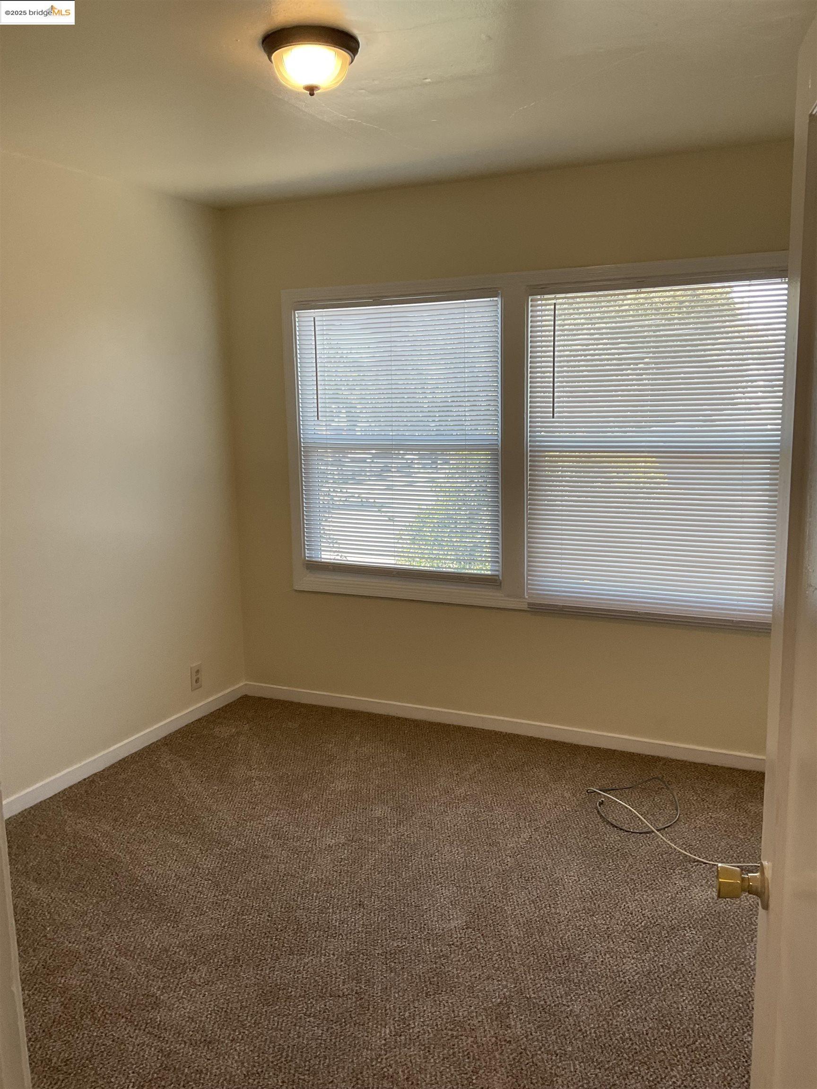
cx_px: 408
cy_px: 544
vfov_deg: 61.7
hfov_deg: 48.2
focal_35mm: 29
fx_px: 913
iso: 40
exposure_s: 1/120
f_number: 1.8
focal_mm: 3
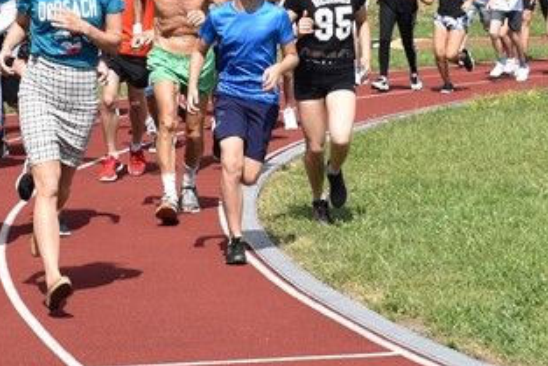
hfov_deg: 13.0
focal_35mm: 157
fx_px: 2391
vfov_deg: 8.8
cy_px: 179
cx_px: 88
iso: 100
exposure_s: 1/250
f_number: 8
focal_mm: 32
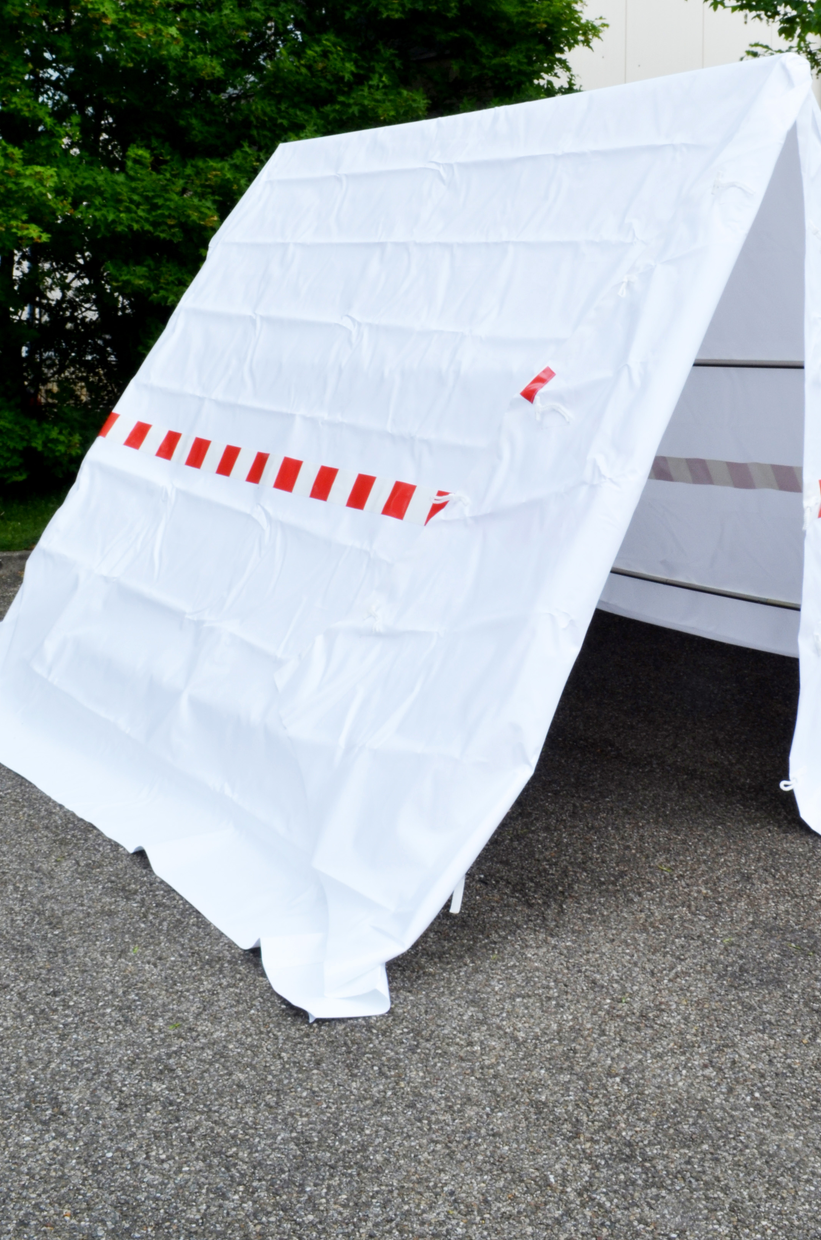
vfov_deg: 46.5
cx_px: 554
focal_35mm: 41
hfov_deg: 32.2
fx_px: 1409
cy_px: 382
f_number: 16
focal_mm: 18
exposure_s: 1/20
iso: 125
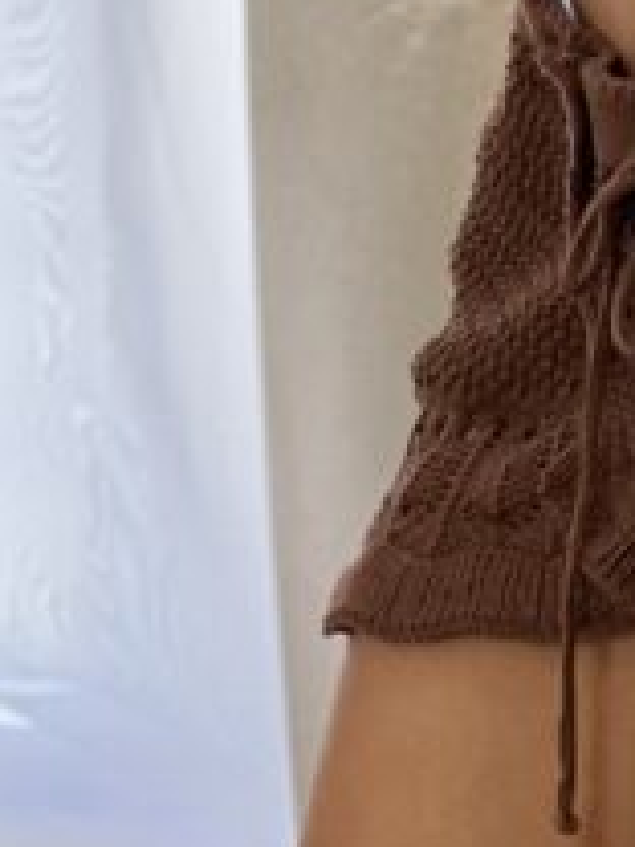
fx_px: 8438
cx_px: 887
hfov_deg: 4.3
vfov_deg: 5.7
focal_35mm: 345
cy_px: -291
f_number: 2.8
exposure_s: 1/120
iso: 100
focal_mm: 9
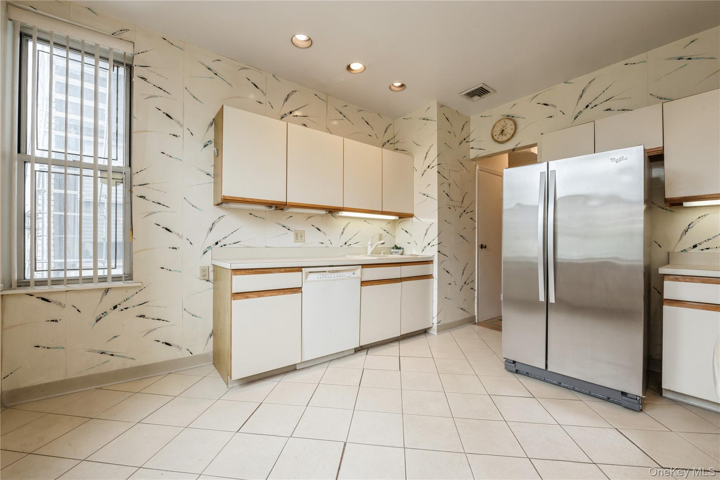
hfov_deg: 104.3
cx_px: 360
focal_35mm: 14
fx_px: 280
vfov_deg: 81.2
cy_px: 240
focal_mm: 14
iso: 400
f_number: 11
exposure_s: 1/40
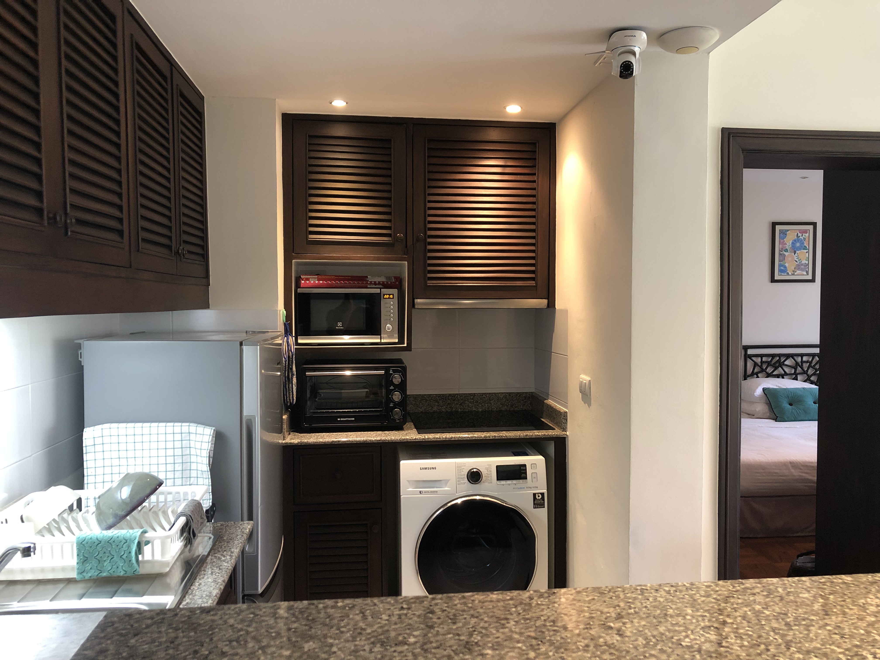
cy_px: 330
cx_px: 440
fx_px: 712
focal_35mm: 28
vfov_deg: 49.7
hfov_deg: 63.4
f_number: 1.8
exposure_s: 1/17
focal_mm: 3.99
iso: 50
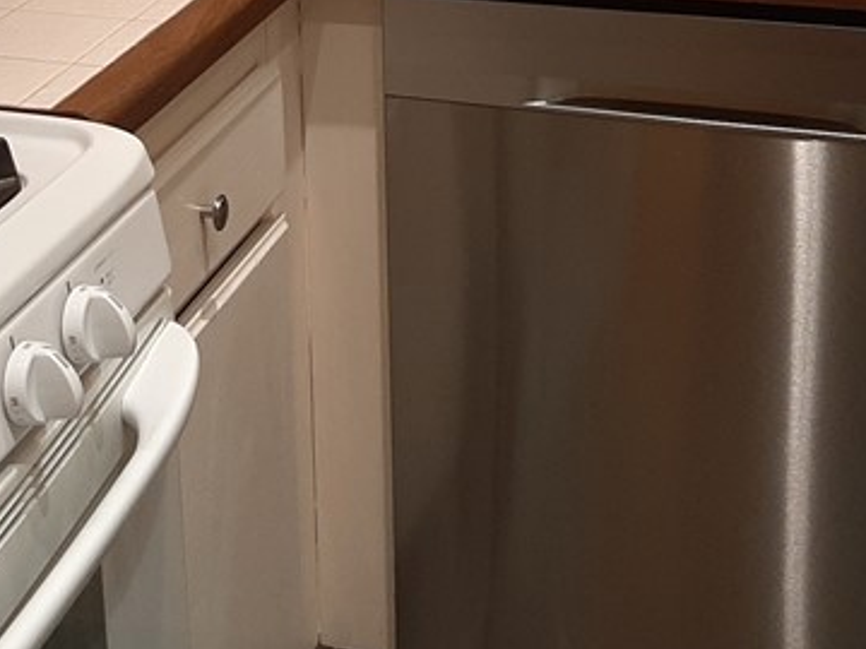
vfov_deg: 19.3
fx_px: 1851
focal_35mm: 74
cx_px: 277
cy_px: -22
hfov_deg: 26.2
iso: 80
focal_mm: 3.93
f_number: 1.7
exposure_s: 1/50
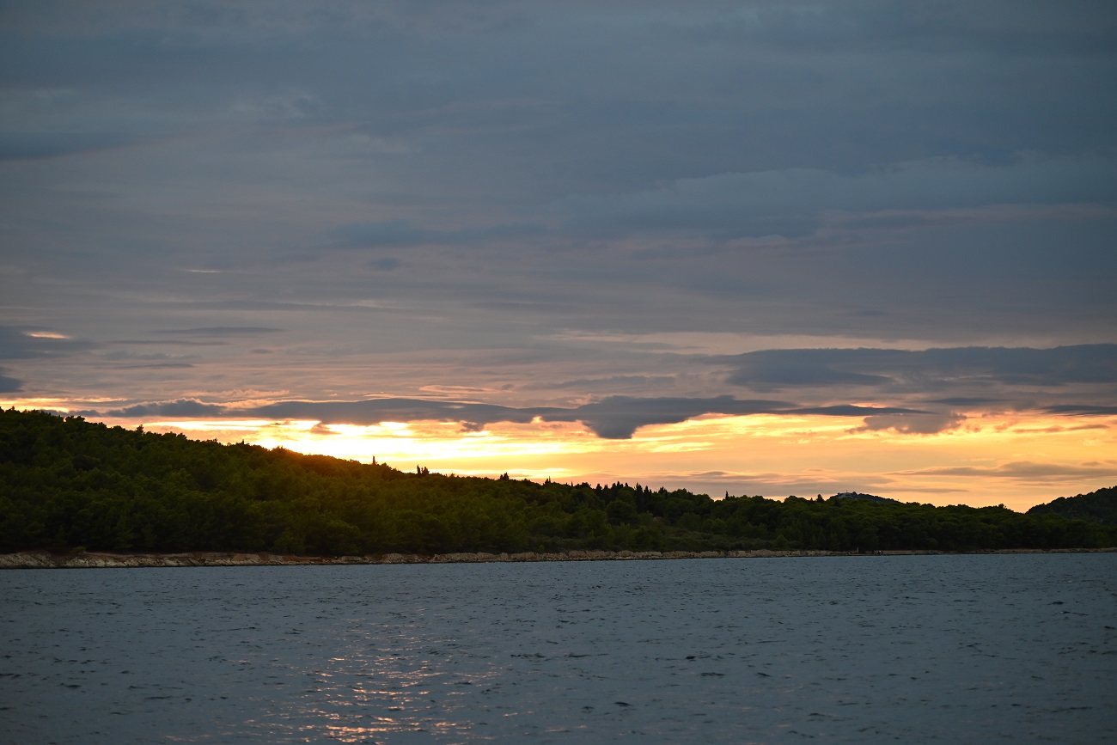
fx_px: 3786
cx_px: 558
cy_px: 372
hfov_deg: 16.8
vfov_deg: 11.2
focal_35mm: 122
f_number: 4.8
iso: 400
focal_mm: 122
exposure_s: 1/320
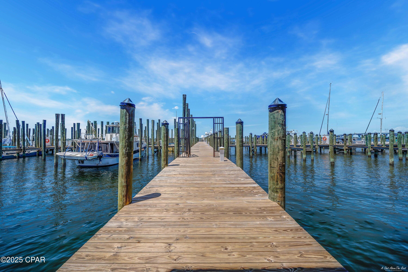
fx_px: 136
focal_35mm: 12
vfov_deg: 90.0
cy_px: 136
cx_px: 204
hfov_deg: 112.6
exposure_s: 1/1250
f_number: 5.6
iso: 100
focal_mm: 12
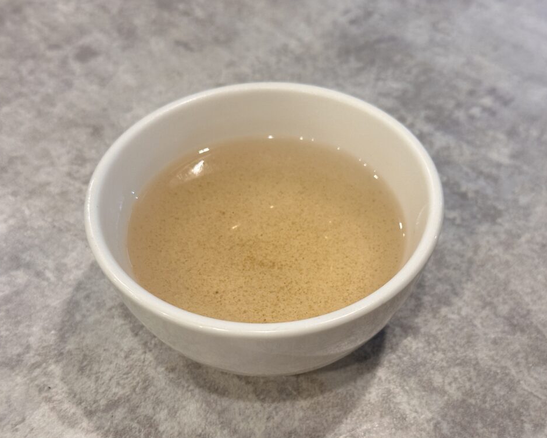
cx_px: 289
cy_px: 222
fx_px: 826
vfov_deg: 29.7
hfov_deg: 36.6
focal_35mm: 51
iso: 160
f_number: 1.78
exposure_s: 1/60
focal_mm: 6.86
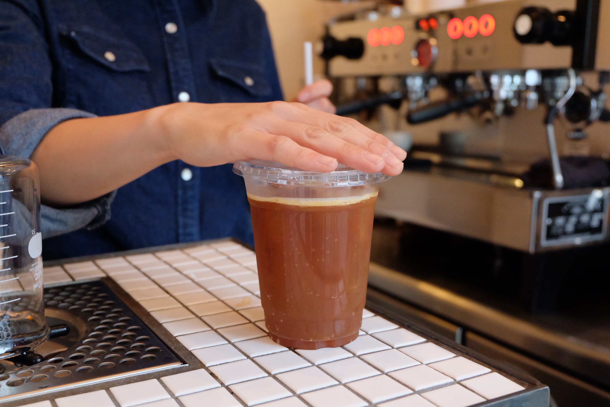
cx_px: 305
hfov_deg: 50.7
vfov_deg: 35.1
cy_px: 204
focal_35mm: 38
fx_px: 644
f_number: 4.5
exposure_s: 1/125
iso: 5000
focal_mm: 25.6
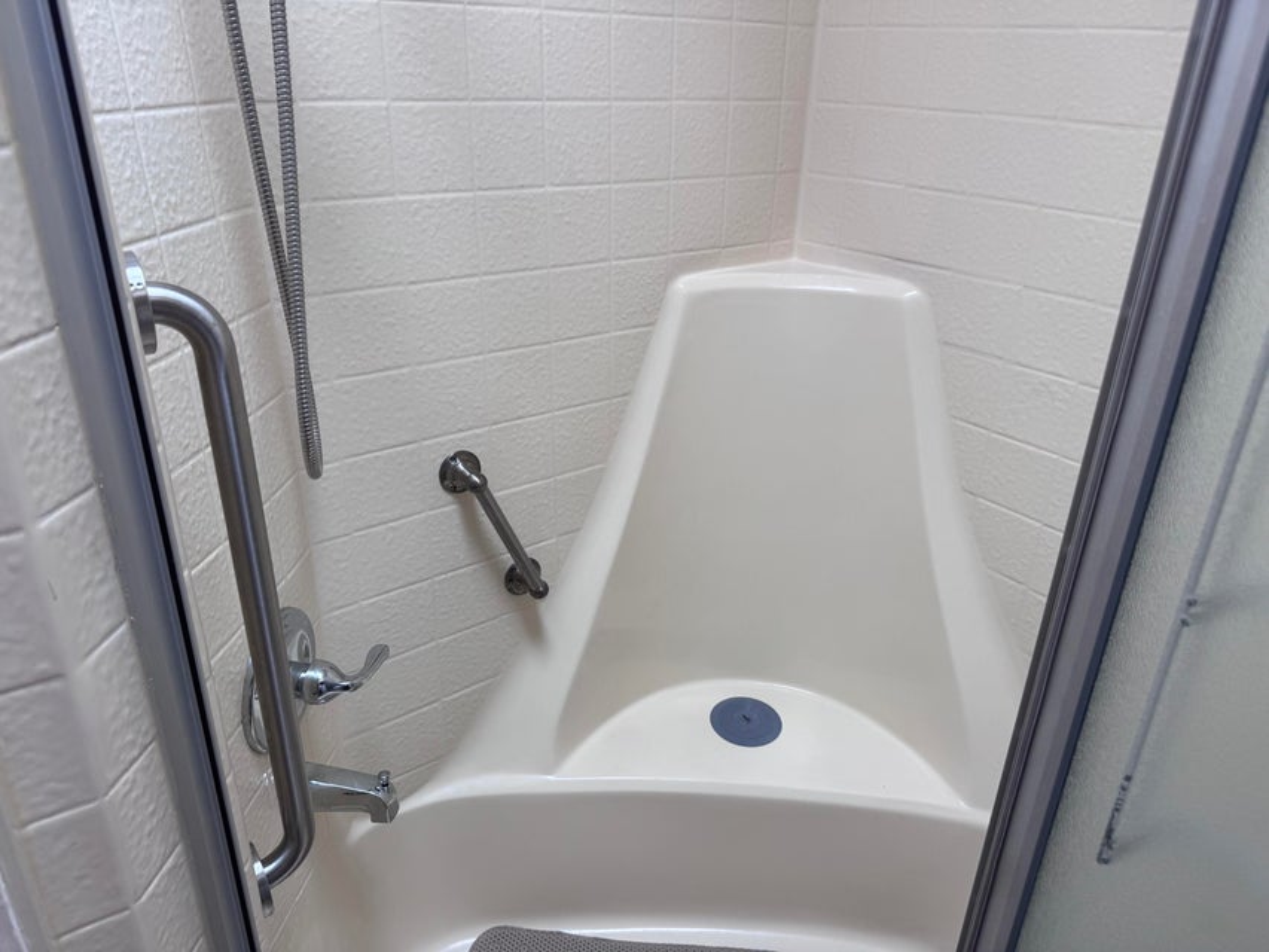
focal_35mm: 24
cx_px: 634
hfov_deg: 71.6
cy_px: 476
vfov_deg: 56.8
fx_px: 880
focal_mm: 6.76
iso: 64
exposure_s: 1/180
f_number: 1.78
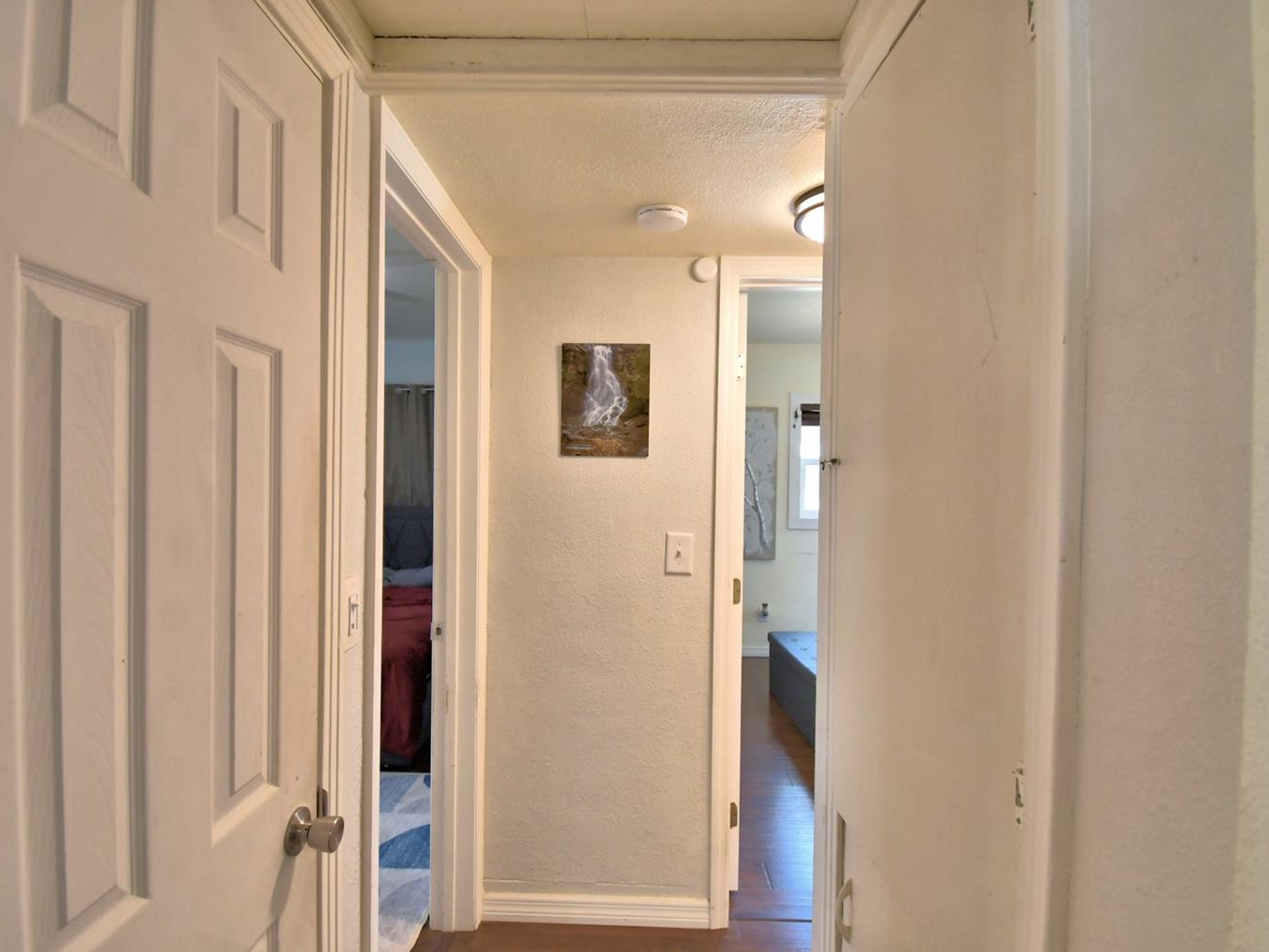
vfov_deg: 74.7
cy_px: 485
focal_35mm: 17
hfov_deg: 91.0
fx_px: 623
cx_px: 623
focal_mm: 10
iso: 400
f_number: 4.5
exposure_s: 1/50
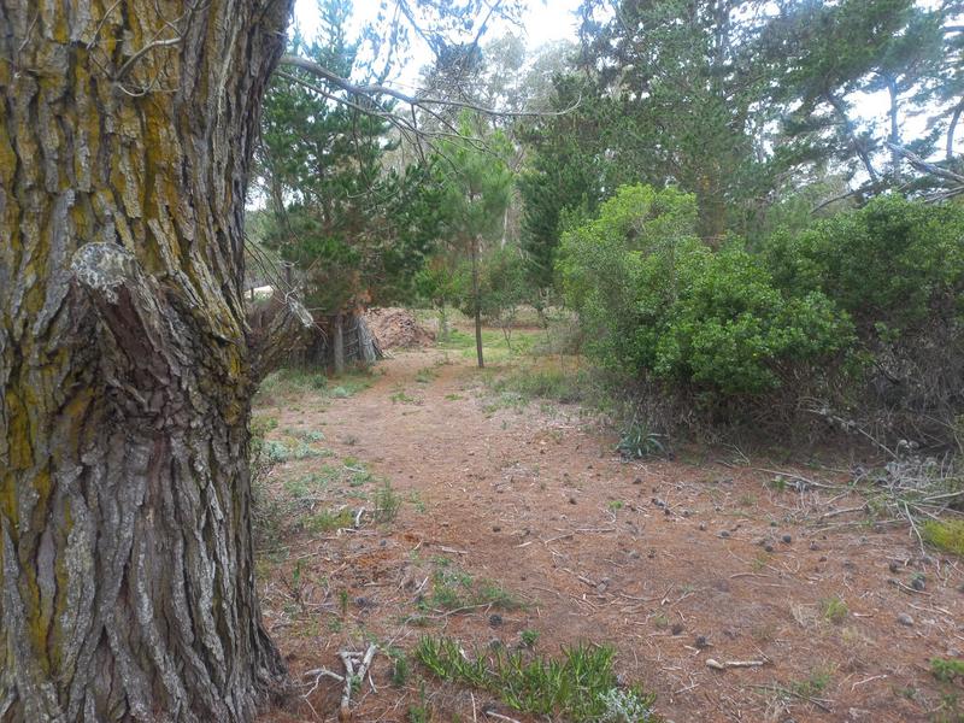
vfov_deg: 54.9
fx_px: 696
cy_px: 362
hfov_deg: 69.4
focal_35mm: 25
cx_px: 482
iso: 32
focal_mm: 4.6
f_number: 1.8
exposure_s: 1/50
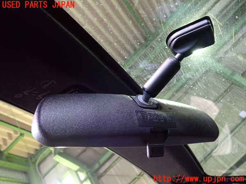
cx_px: 123
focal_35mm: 30
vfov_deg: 46.8
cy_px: 92
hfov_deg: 60.0
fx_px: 213
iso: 800
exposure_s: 1/20
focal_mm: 5.4
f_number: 2.3
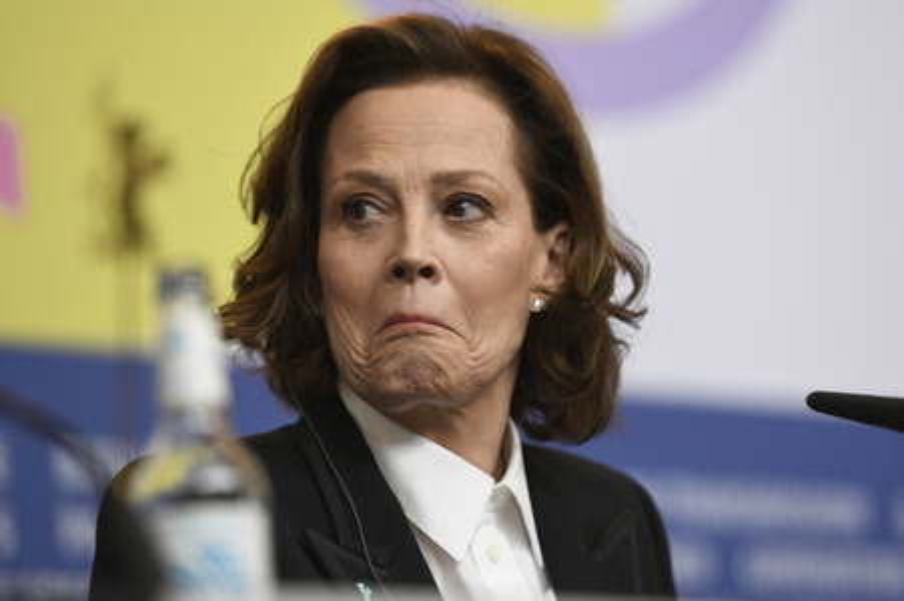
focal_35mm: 185
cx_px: 452
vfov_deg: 7.4
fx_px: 4642
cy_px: 300
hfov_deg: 11.1
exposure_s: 1/320
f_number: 3.5
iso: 800
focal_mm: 185
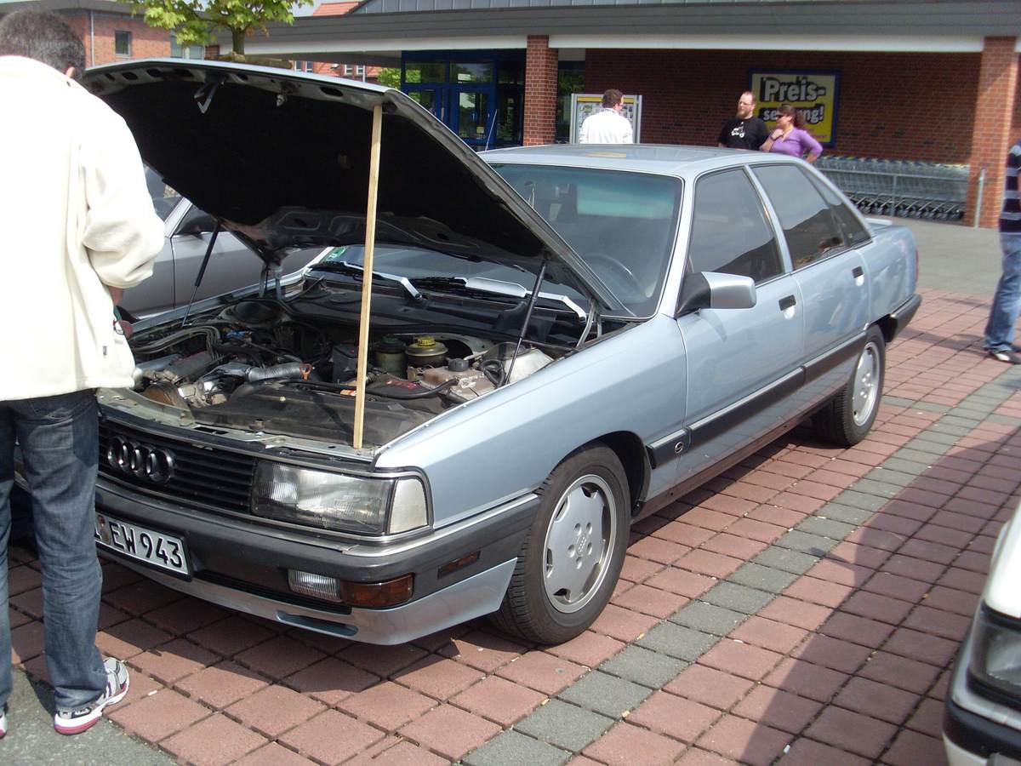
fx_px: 1121
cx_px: 510
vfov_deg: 37.7
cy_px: 383
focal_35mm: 38
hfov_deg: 49.0
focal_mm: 6.3
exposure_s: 1/250
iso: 80
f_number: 7.7
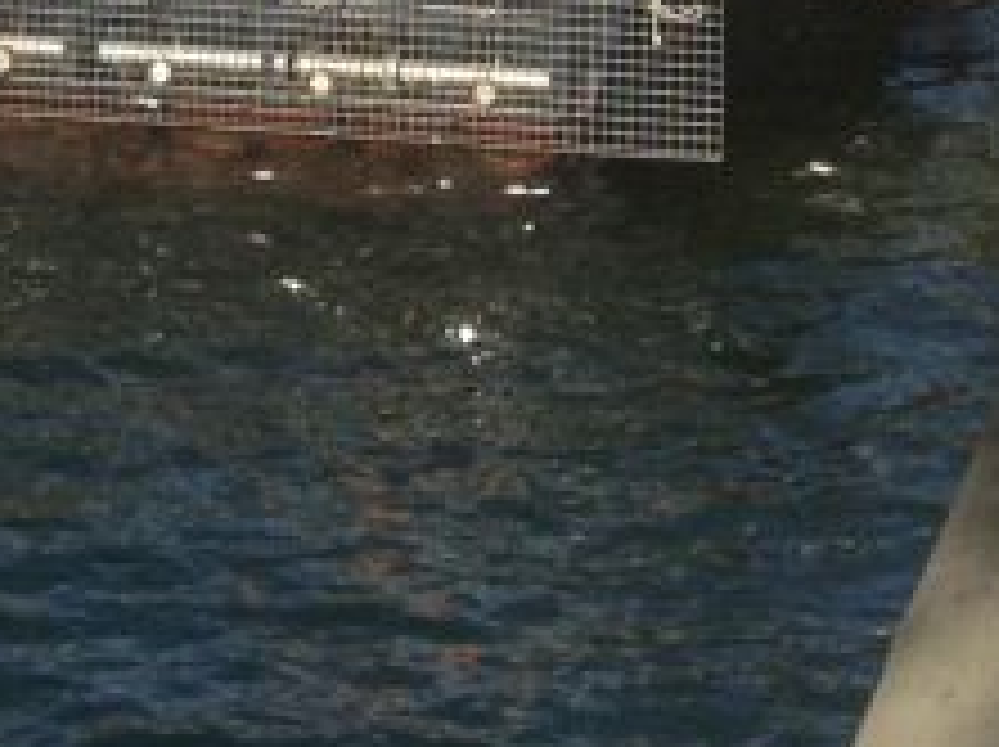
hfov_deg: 9.8
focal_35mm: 202
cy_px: -1282
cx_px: 410
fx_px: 5823
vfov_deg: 6.8
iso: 50
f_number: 2.4
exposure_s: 1/1200
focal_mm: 4.28
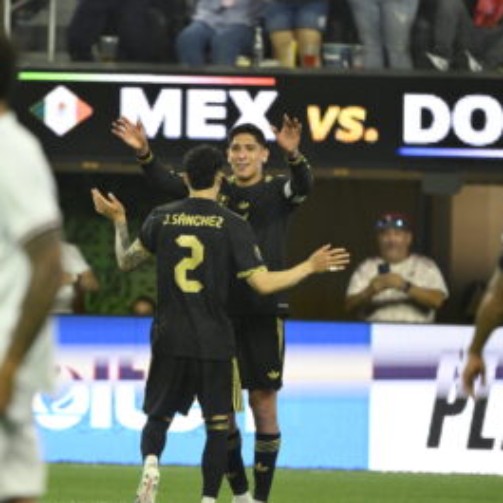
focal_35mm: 668
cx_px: 197
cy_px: 252
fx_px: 10982
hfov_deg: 2.6
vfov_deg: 2.6
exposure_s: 1/1600
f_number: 6.3
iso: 8000
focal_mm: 520
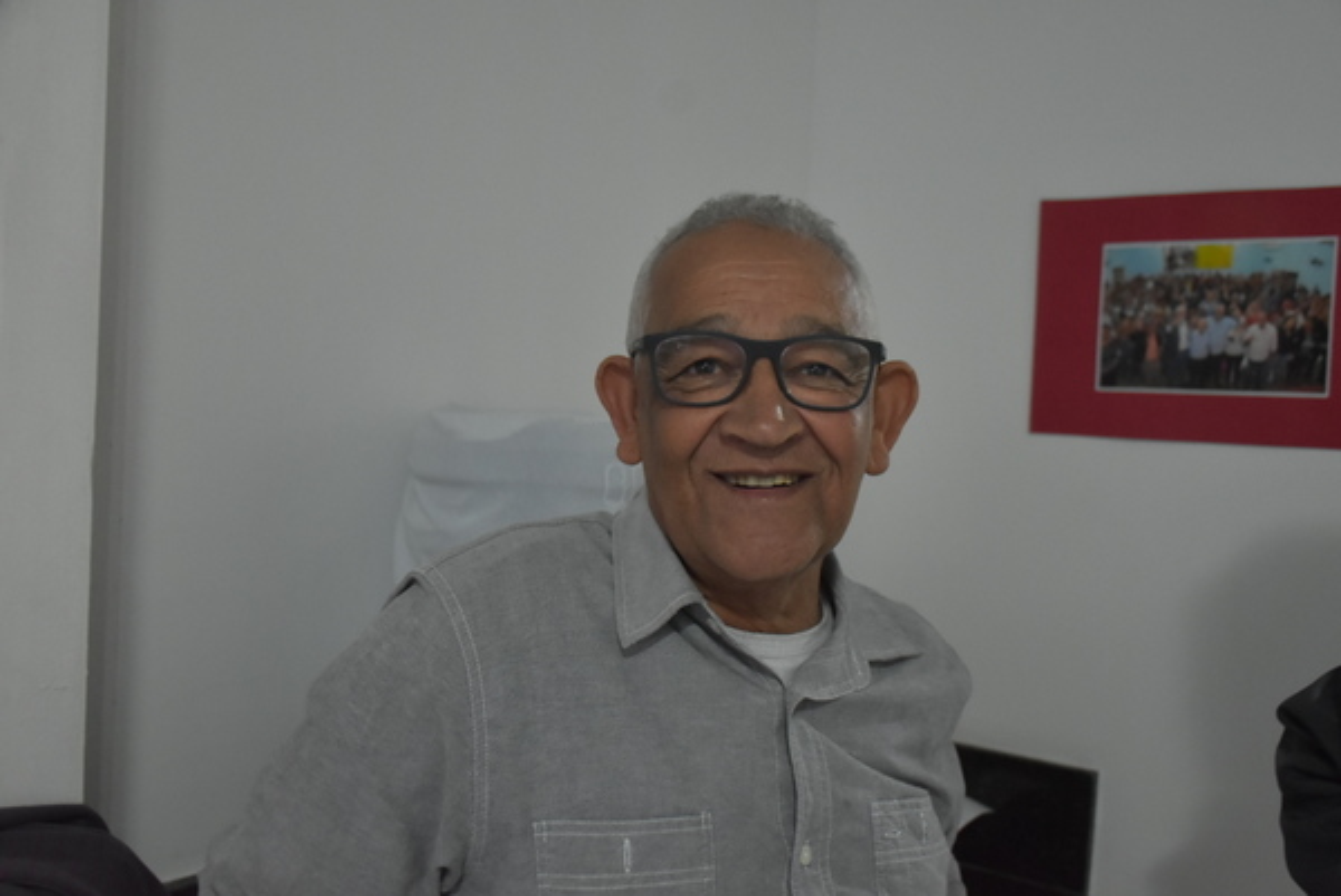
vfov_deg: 36.9
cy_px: 448
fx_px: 1342
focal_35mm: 36
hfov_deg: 53.1
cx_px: 670
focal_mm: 24
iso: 2500
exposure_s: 1/60
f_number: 4
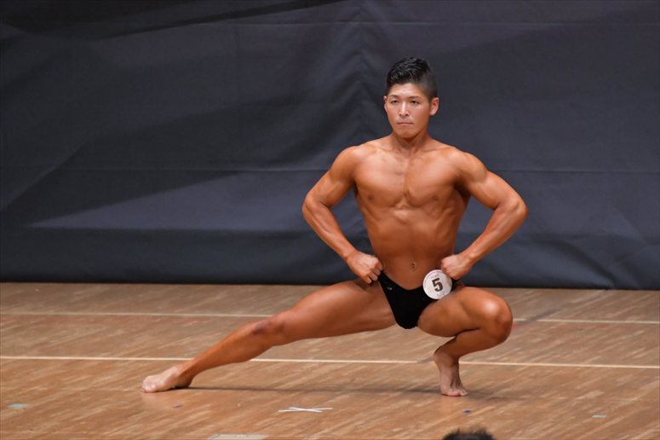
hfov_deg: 4.6
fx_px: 8246
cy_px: 220
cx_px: 330
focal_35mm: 450
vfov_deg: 3.1
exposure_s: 1/400
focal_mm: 300
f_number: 5.6
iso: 6400
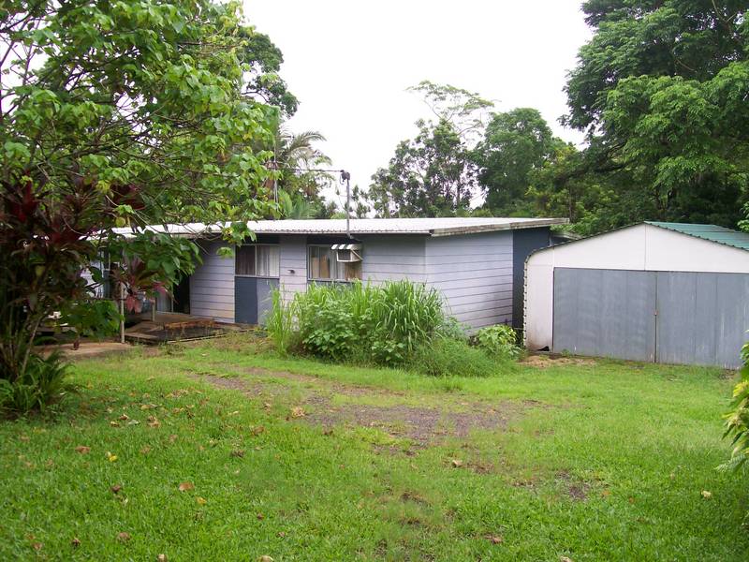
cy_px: 281
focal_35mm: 36
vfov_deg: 39.7
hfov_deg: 51.4
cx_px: 374
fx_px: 779
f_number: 2.7
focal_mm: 6
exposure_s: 1/204
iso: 80
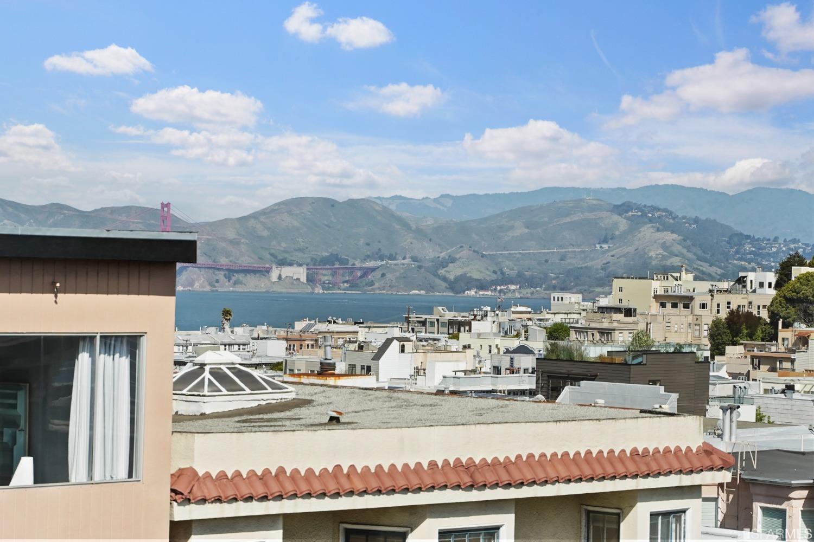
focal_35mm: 112
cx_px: 407
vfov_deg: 12.2
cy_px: 271
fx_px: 2532
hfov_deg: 18.3
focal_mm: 75
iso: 1250
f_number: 5.6
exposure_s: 1/4000
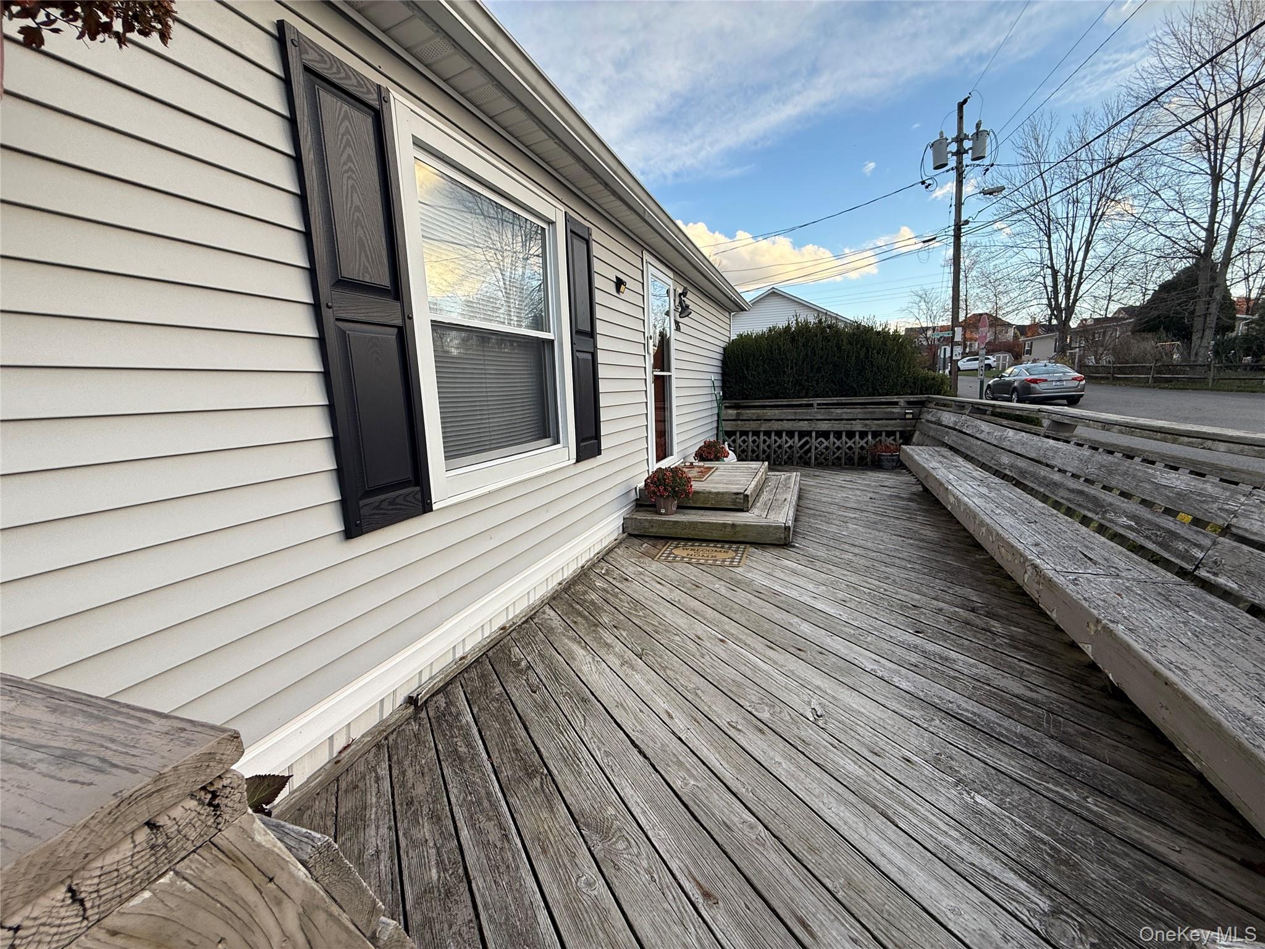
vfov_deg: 85.7
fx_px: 512
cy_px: 474
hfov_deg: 102.1
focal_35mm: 14
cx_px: 632
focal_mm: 2.22
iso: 50
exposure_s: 1/261
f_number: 2.2
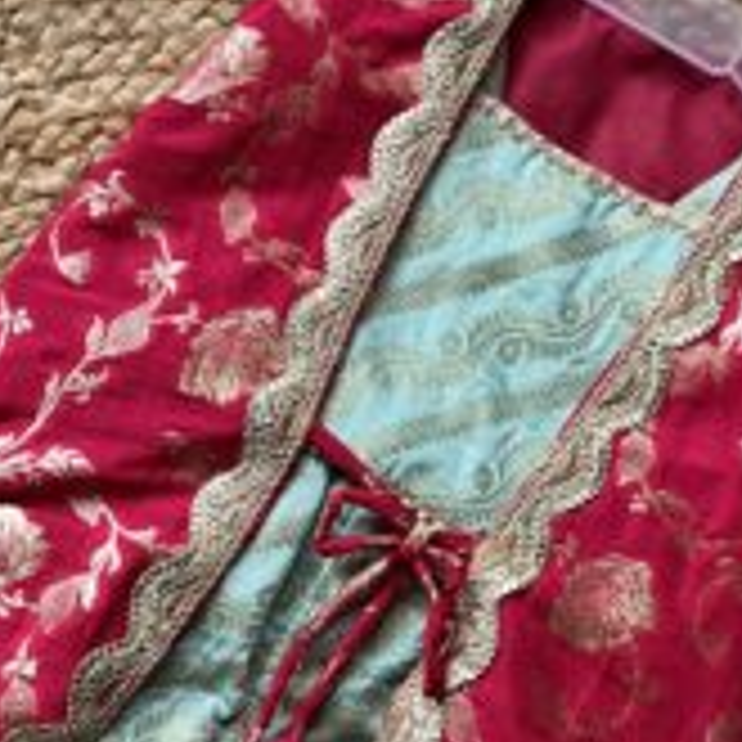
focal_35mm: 60
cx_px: 144
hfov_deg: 28.0
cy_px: 814
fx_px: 1455
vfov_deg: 26.4
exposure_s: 1/60
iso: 160
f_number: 1.6
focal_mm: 5.1
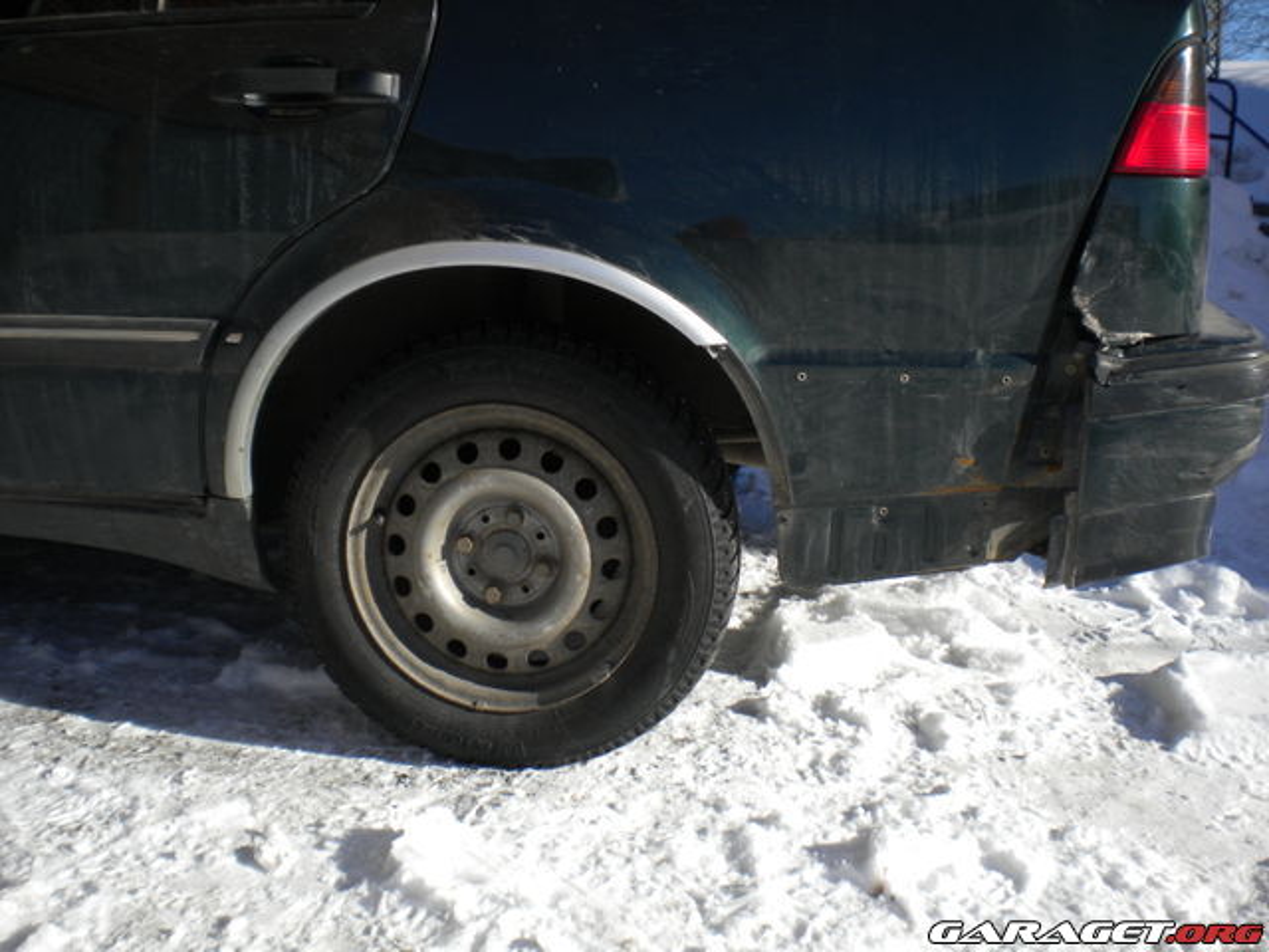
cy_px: 476
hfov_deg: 52.6
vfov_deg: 40.7
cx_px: 634
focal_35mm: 35
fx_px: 1283
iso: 80
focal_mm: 6.3
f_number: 4.6
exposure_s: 1/654
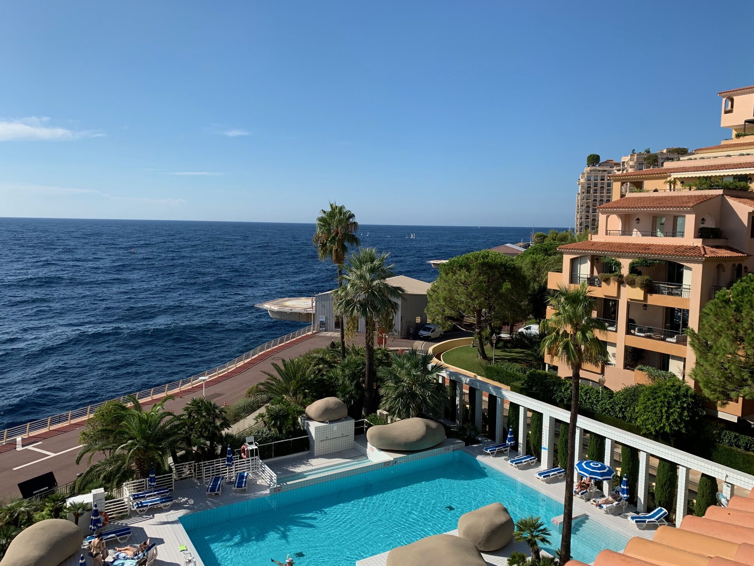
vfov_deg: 51.4
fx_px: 588
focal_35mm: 27
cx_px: 385
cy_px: 286
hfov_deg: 65.3
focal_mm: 4.25
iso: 25
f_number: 1.8
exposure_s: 1/2833
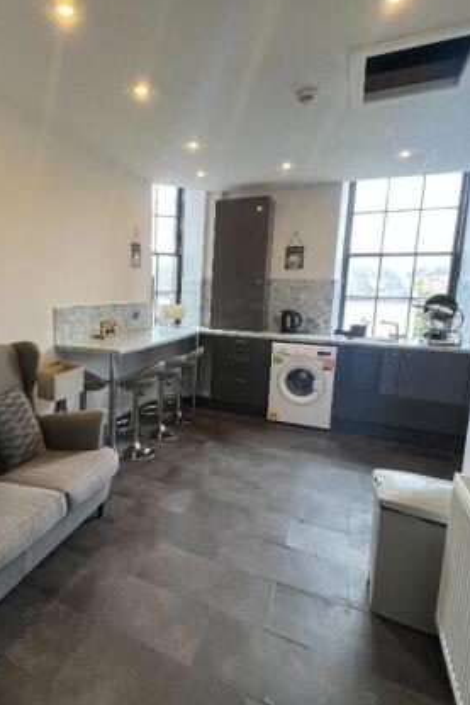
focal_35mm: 19
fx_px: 372
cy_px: 344
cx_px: 133
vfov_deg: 86.9
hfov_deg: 61.9
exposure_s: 1/100
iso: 125
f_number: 1.8
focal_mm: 1.57
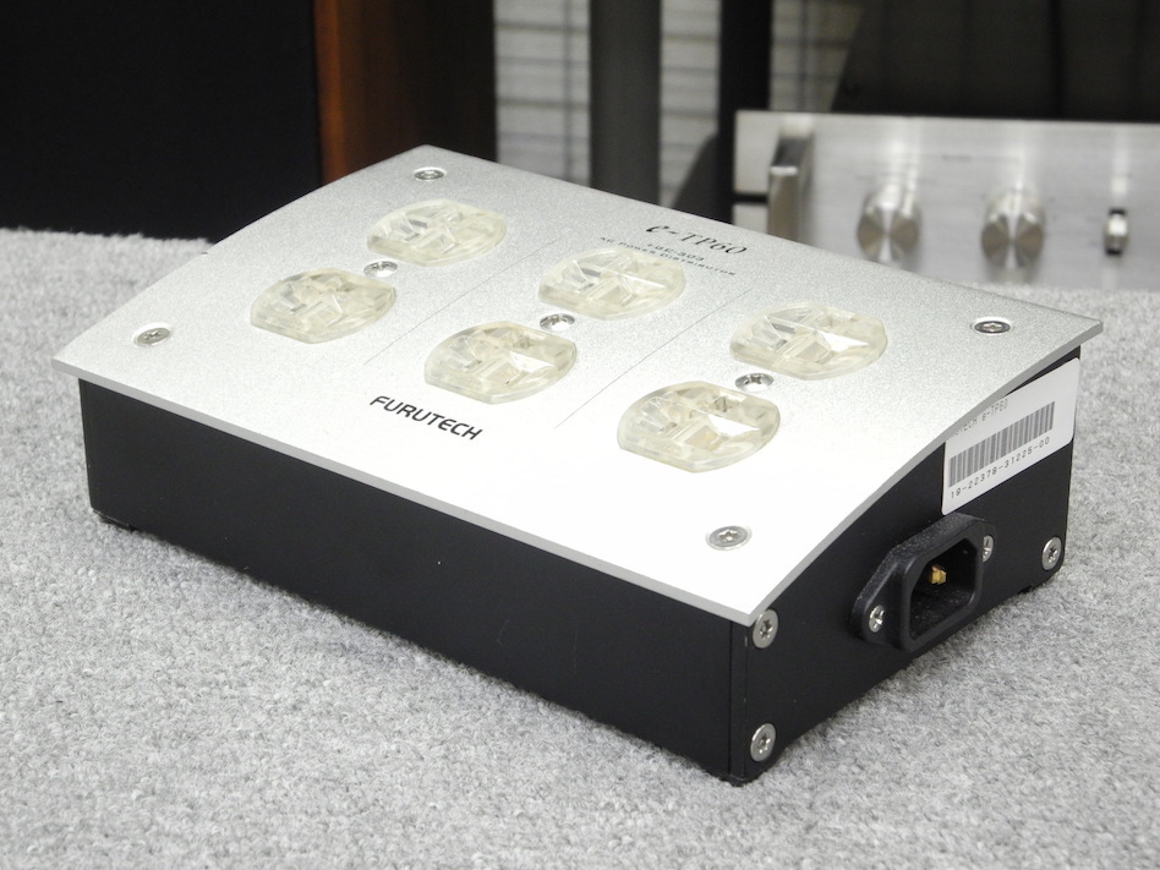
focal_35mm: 77
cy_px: 437
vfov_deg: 19.1
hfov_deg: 25.3
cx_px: 578
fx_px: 2580
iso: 400
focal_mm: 16.3
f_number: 4
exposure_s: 1/24.5
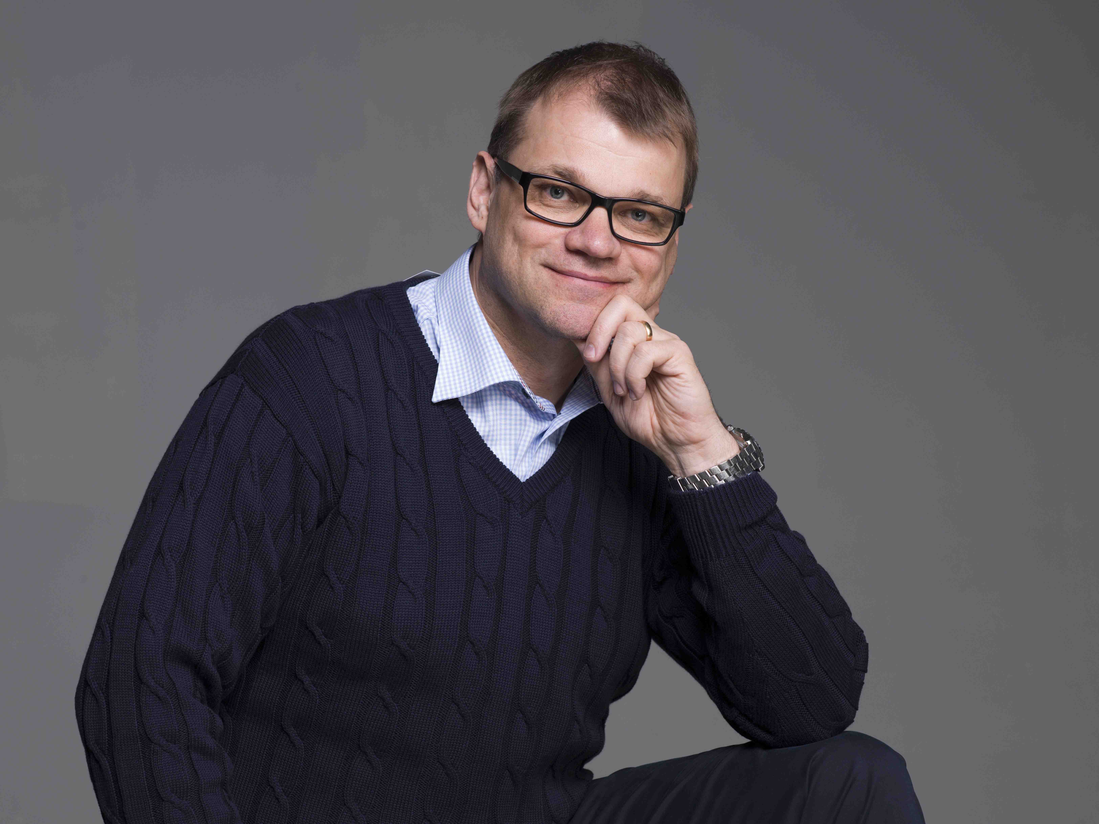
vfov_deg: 12.7
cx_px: 550
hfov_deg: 16.8
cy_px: 412
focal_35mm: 117
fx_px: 3715
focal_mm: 150
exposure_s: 1/350
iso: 100
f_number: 9.5
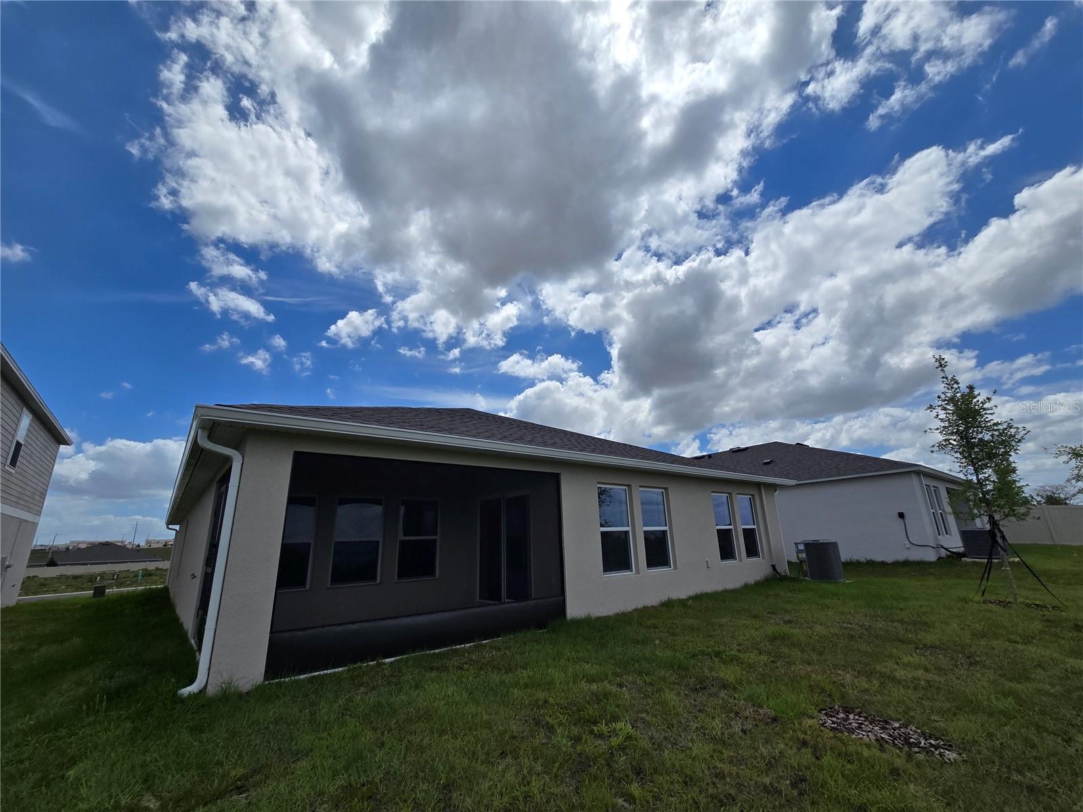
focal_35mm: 13
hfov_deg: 106.2
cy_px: 406
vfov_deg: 89.9
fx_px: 407
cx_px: 542
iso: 50
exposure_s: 1/5638
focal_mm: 2.2
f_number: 2.2
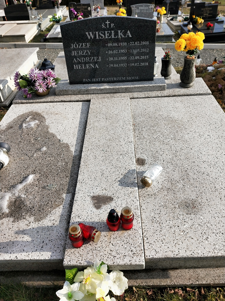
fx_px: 199
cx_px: 112
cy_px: 150
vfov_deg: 73.9
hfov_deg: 58.9
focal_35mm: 23
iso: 33
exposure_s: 1/1404
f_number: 1.7
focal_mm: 3.99
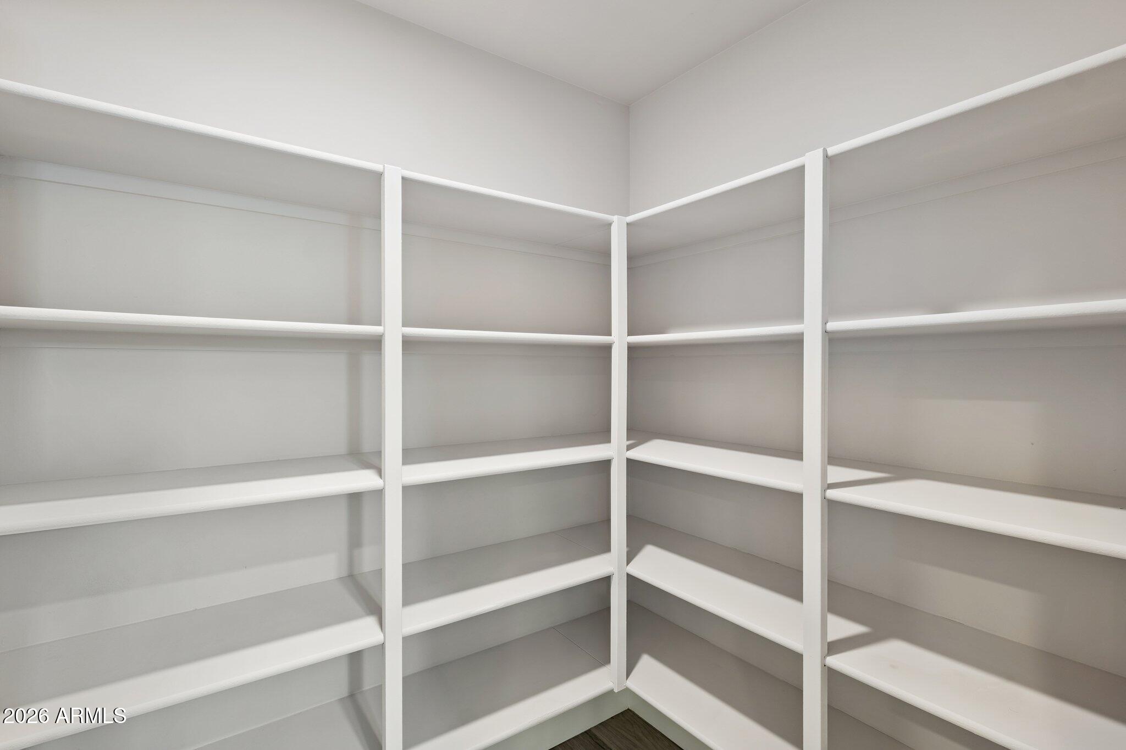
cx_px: 563
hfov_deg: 96.7
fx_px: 500
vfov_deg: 73.7
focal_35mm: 16
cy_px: 375
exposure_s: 1/5
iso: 400
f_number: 8
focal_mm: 16
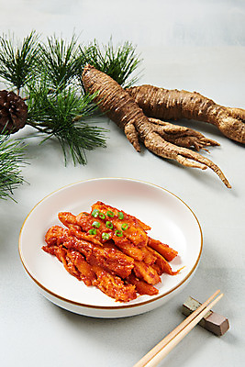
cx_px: 122
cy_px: 184
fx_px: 714
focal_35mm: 70
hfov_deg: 19.5
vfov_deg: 28.8
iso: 100
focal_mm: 70
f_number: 16
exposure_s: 1/125
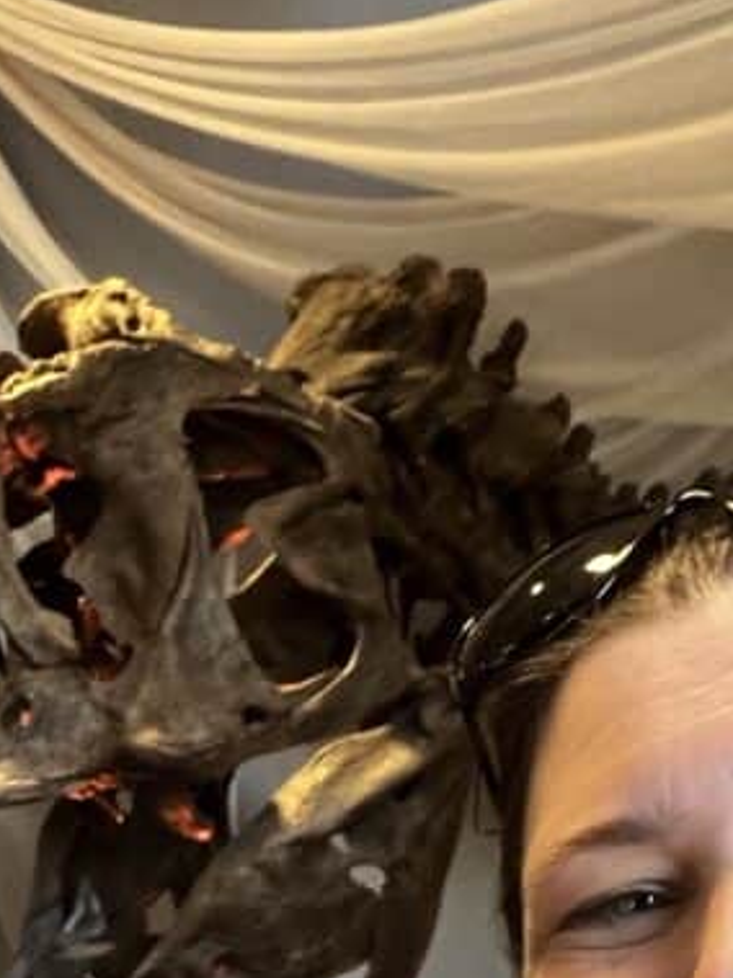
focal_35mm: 81
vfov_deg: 23.3
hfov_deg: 17.9
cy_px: 929
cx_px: 75
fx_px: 2288
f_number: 2.2
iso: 160
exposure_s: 1/60
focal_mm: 2.71
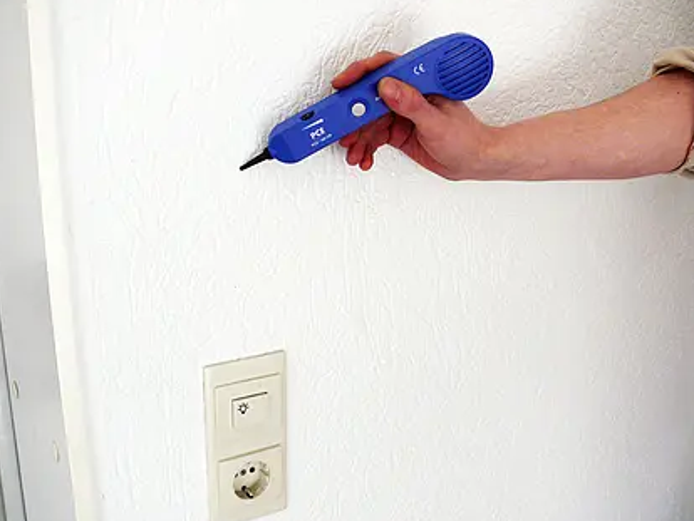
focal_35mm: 38
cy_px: 260
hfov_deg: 48.9
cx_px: 324
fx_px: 762
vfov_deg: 37.8
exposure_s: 1/30
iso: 250
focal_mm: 7.4
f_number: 2.8
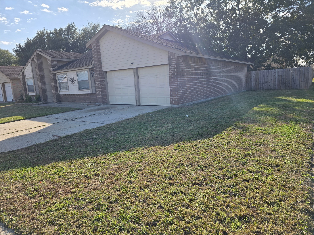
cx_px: 157
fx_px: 209
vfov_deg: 58.9
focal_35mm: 23
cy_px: 118
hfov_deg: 73.9
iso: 12
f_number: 1.7
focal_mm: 6.3
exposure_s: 1/887
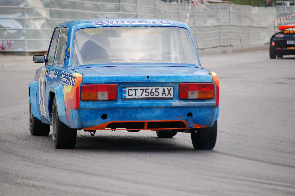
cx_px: 148
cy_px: 98
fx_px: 1965
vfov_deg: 5.7
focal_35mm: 240
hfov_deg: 8.6
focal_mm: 160
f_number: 5.3
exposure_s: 1/500
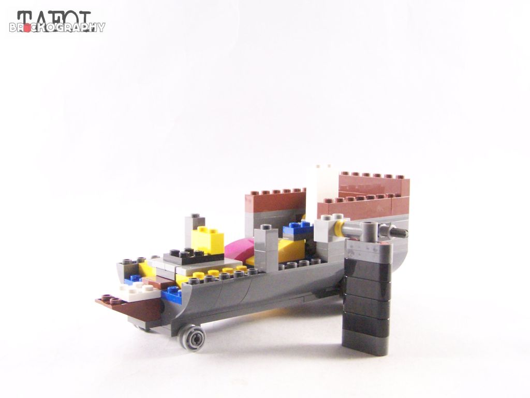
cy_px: 199
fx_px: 658
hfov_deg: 43.9
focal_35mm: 43
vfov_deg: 33.6
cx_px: 265
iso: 400
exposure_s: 1/45
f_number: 3.2
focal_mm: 7.1
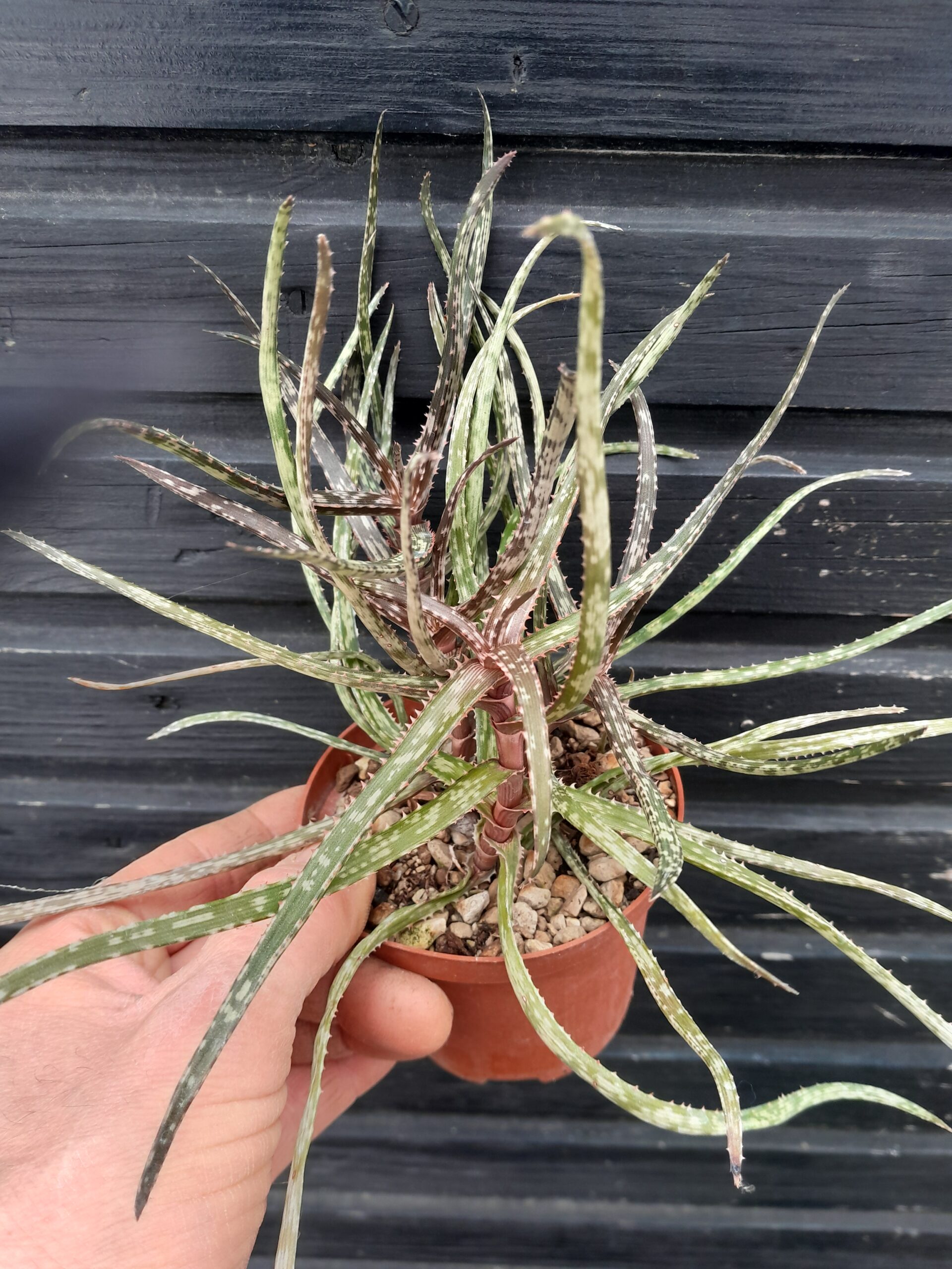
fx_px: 953
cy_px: 634
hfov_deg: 53.1
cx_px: 476
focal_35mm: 26
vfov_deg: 67.3
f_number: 1.8
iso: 50
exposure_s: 1/50
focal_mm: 4
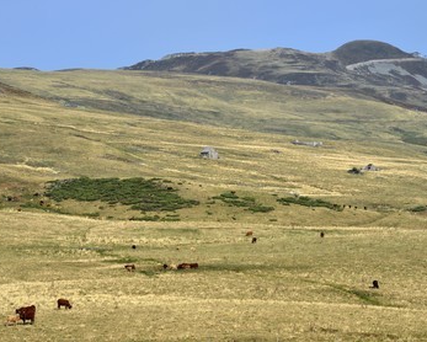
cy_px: 171
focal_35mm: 227
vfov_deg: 6.8
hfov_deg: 8.5
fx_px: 2870
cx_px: 201
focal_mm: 200
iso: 200
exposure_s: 1/250
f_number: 13
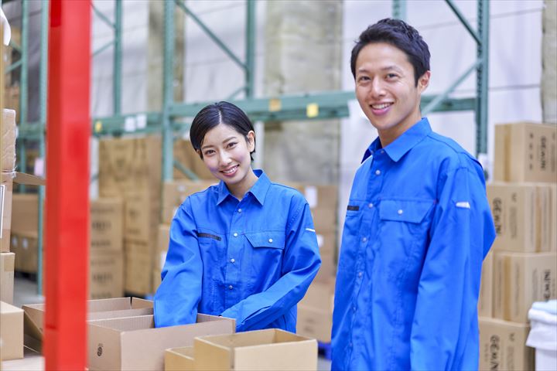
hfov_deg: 36.2
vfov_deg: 24.6
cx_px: 278
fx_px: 851
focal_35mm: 55
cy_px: 186
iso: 500
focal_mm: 55
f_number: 1.8
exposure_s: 1/100
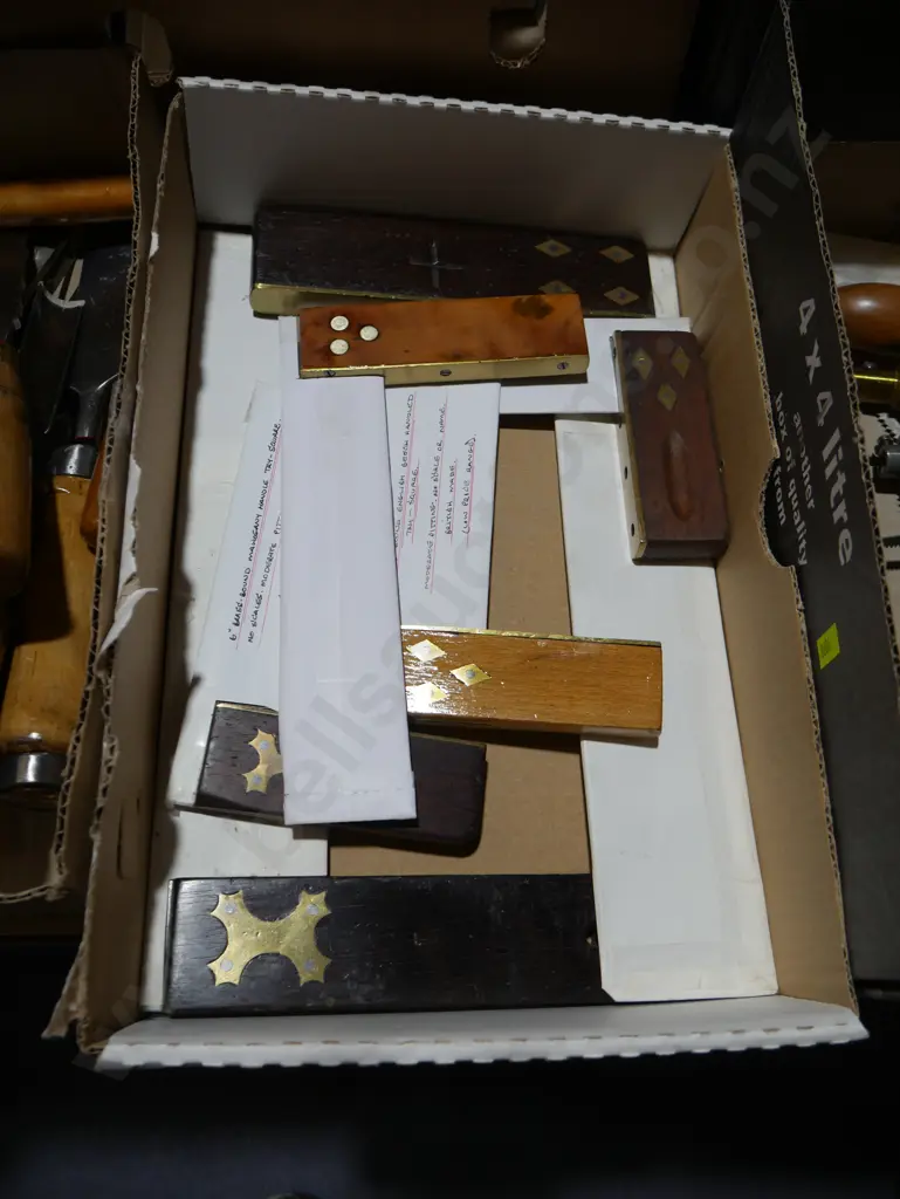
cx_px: 450
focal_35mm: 28
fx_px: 970
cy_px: 600
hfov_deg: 49.8
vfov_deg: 63.4
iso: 200
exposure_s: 1/160
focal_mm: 14
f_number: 4
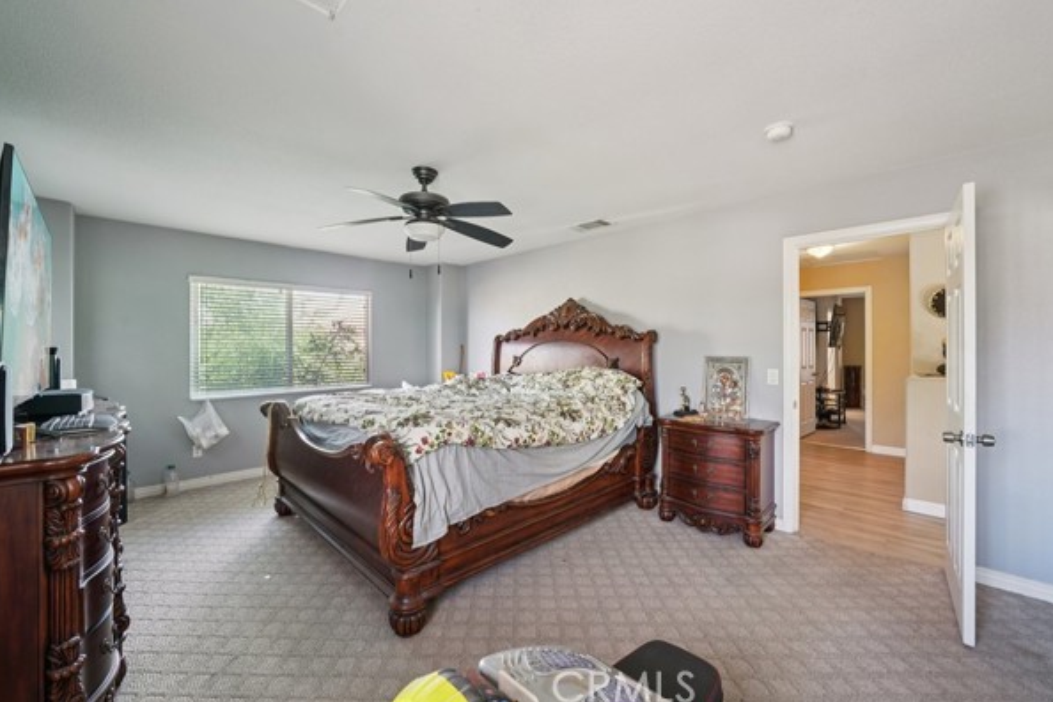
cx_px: 523
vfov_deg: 81.2
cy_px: 335
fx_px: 409
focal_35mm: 14
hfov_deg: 104.3
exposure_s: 1/6
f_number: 8
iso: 400
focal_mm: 13
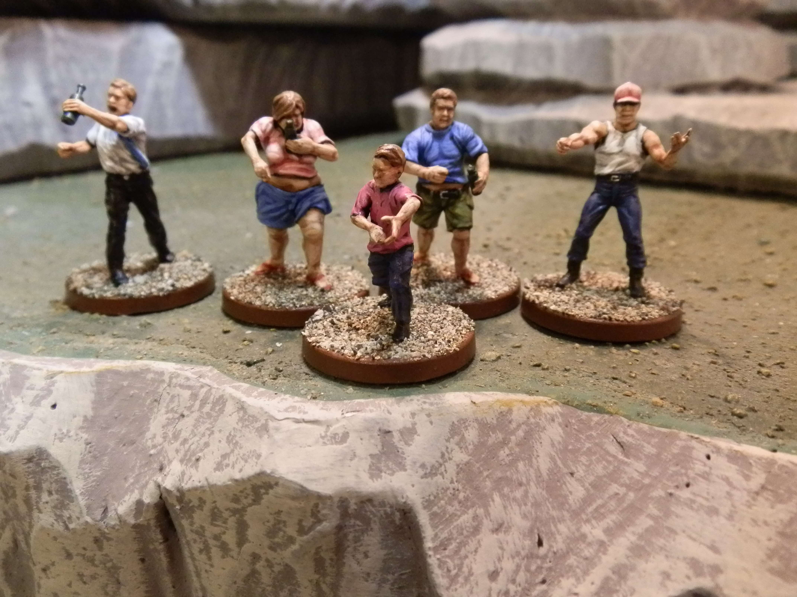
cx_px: 398
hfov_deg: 63.4
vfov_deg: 49.7
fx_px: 645
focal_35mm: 28
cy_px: 298
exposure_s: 1/40
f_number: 3.1
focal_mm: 5
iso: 400
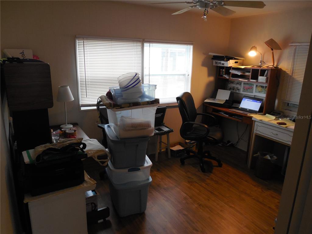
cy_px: 117
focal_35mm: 25
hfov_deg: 69.4
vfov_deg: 54.9
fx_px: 225
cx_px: 156
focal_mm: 4.5
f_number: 3.3
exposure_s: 1/30
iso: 400
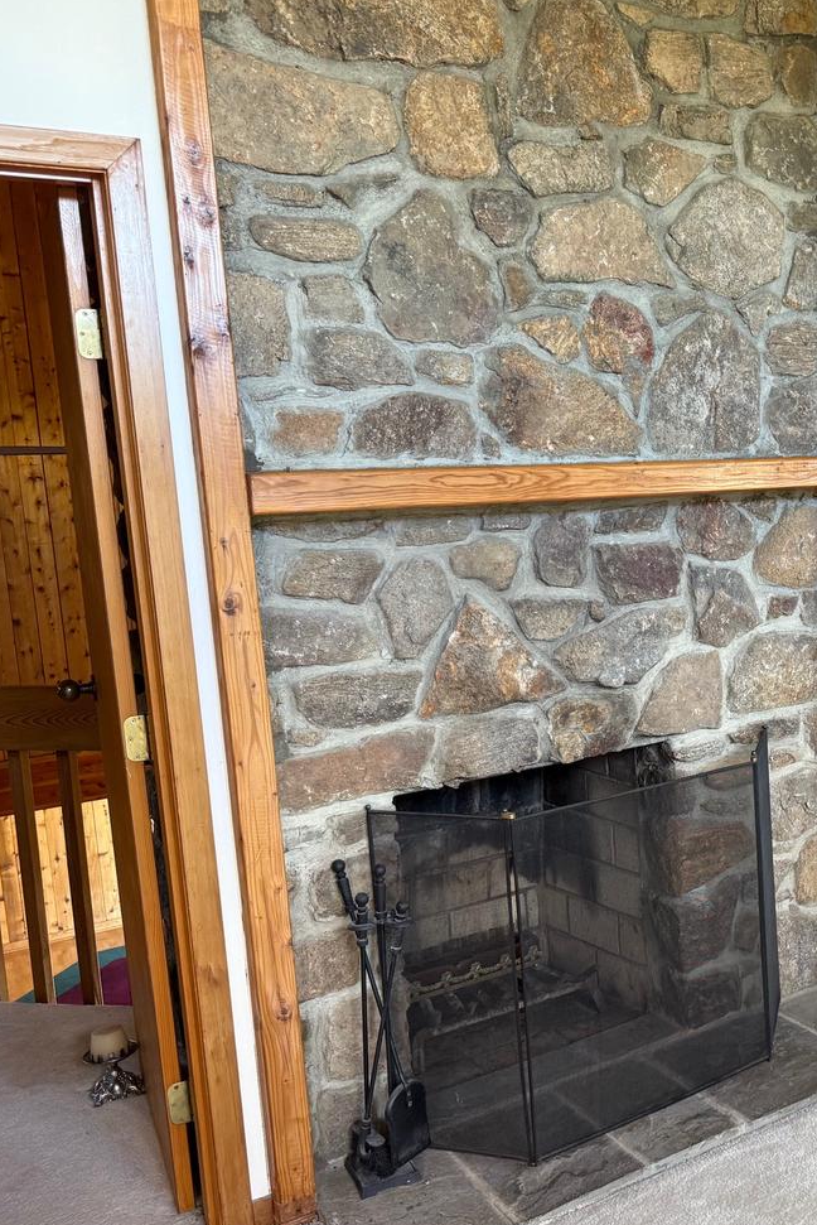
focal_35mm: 37
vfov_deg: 51.8
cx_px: 779
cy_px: 654
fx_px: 1259
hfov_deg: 33.5
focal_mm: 6.76
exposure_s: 1/71
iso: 200
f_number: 1.78
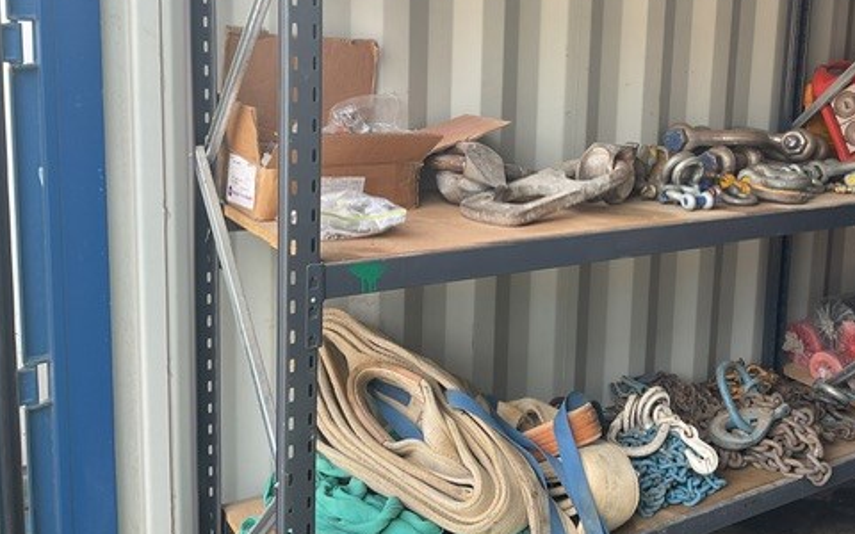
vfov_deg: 31.0
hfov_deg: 47.6
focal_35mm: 41
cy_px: 173
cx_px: 554
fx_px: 955
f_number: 1.8
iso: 25
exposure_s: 1/120
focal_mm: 3
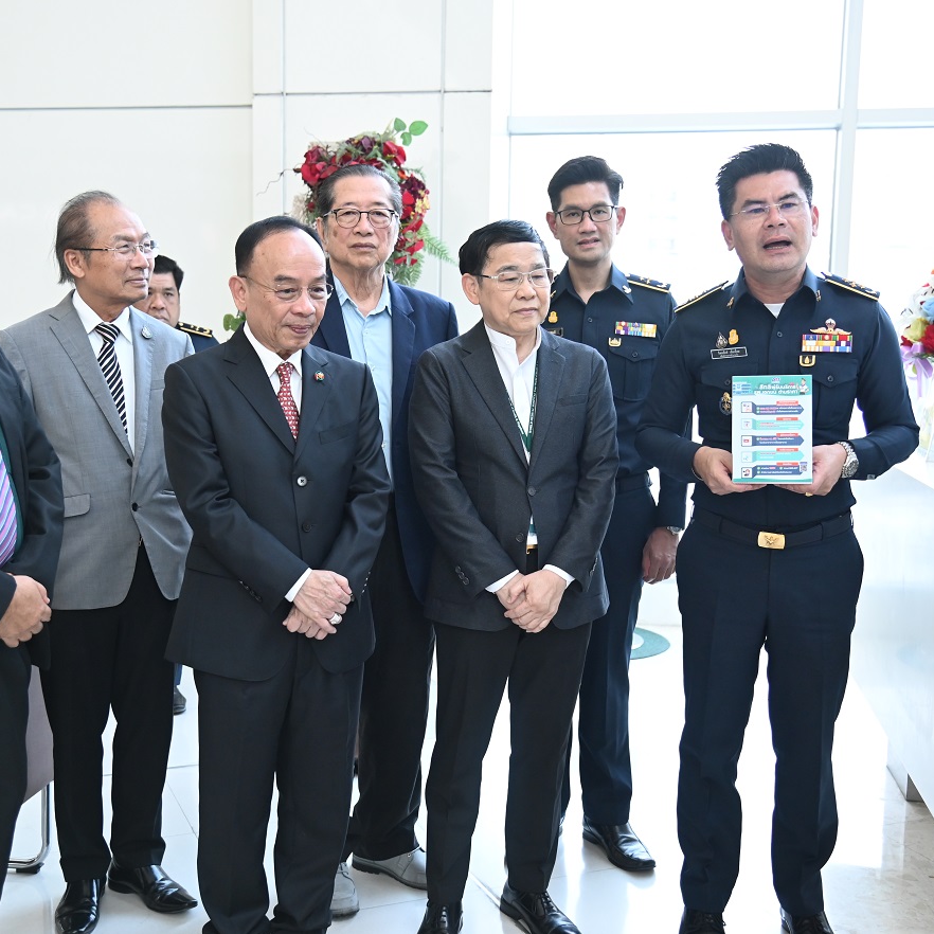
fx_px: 1252
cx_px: 417
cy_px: 468
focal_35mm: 41
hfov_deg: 40.9
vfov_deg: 40.9
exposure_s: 1/125
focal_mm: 32
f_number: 4
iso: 2500
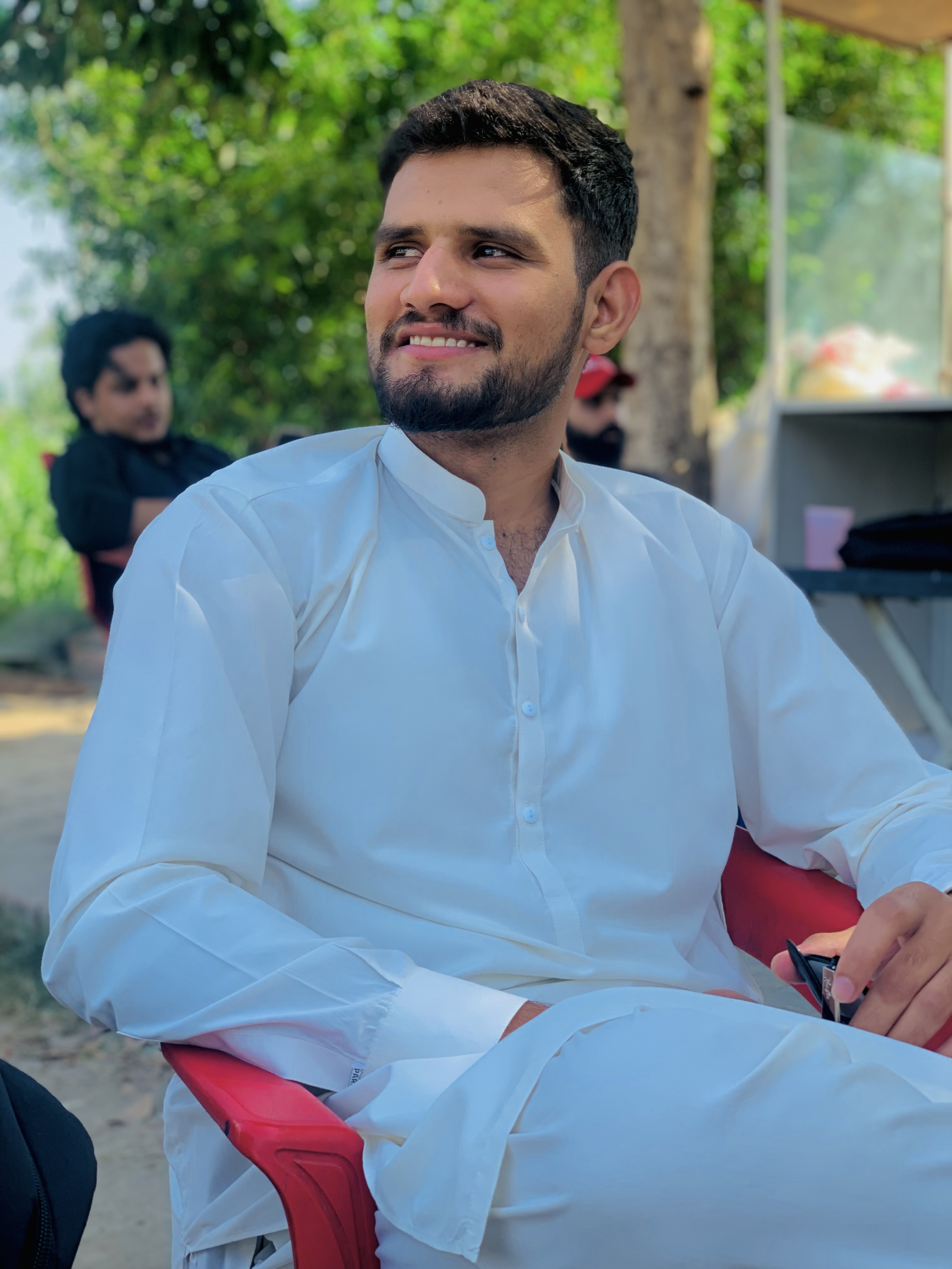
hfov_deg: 28.0
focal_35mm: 52
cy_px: 634
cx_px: 476
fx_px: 1907
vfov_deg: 36.8
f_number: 2.4
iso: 16
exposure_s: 1/161
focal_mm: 6
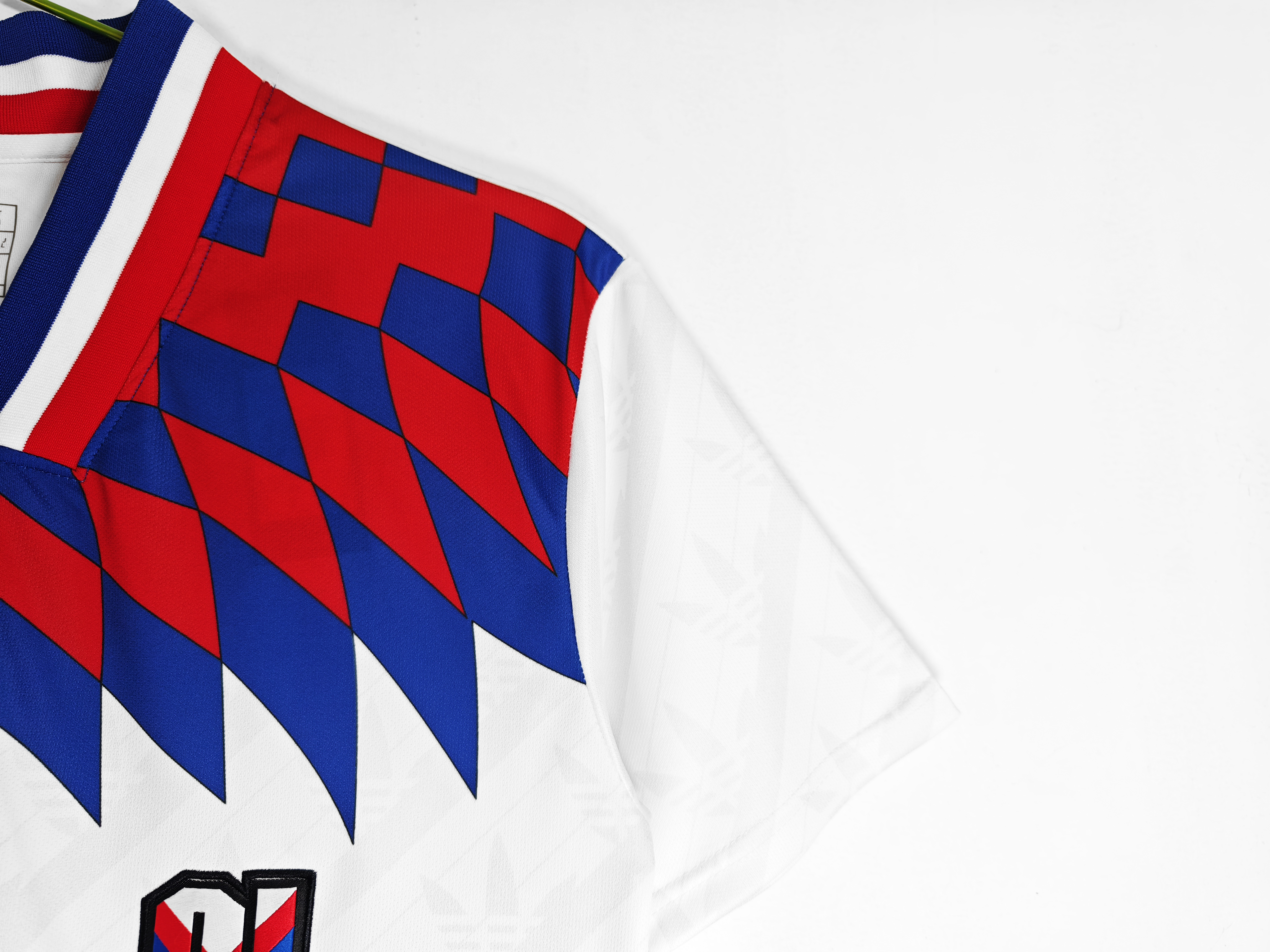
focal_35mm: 23
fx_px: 844
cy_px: 476
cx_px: 635
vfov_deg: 58.9
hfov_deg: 73.9
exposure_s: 1/100
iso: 84
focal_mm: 8.67
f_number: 1.75
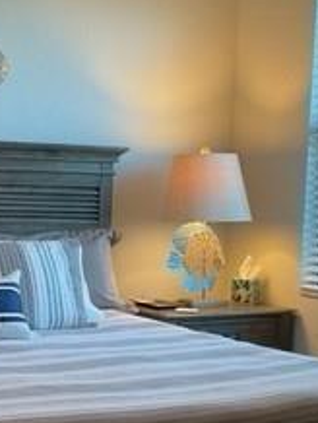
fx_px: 1039
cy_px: 287
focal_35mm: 85
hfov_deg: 17.3
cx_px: 64
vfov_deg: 22.9
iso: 64
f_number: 1.8
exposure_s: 1/60
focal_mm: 3
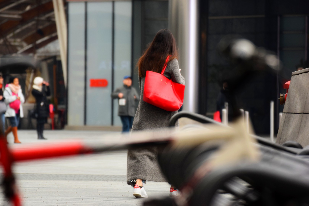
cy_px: 103
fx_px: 2382
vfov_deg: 5.0
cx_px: 154
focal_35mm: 278
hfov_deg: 7.4
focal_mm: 185
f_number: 5
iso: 560
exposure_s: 1/320
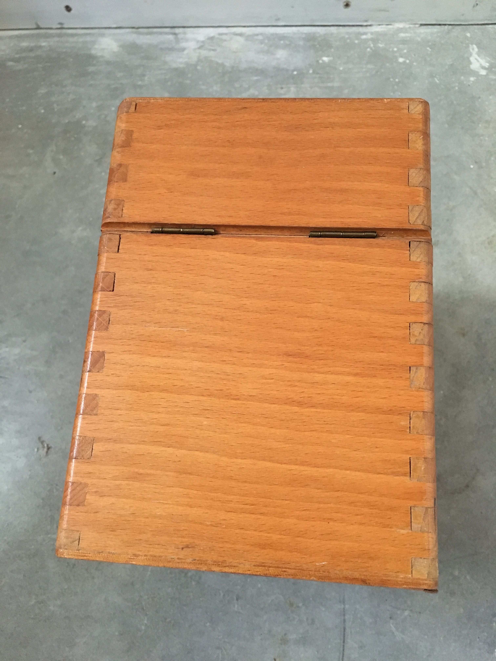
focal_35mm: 29
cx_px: 248
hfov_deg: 48.2
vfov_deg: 61.7
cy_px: 330
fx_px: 554
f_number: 2.2
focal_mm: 4.15
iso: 250
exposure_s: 1/17
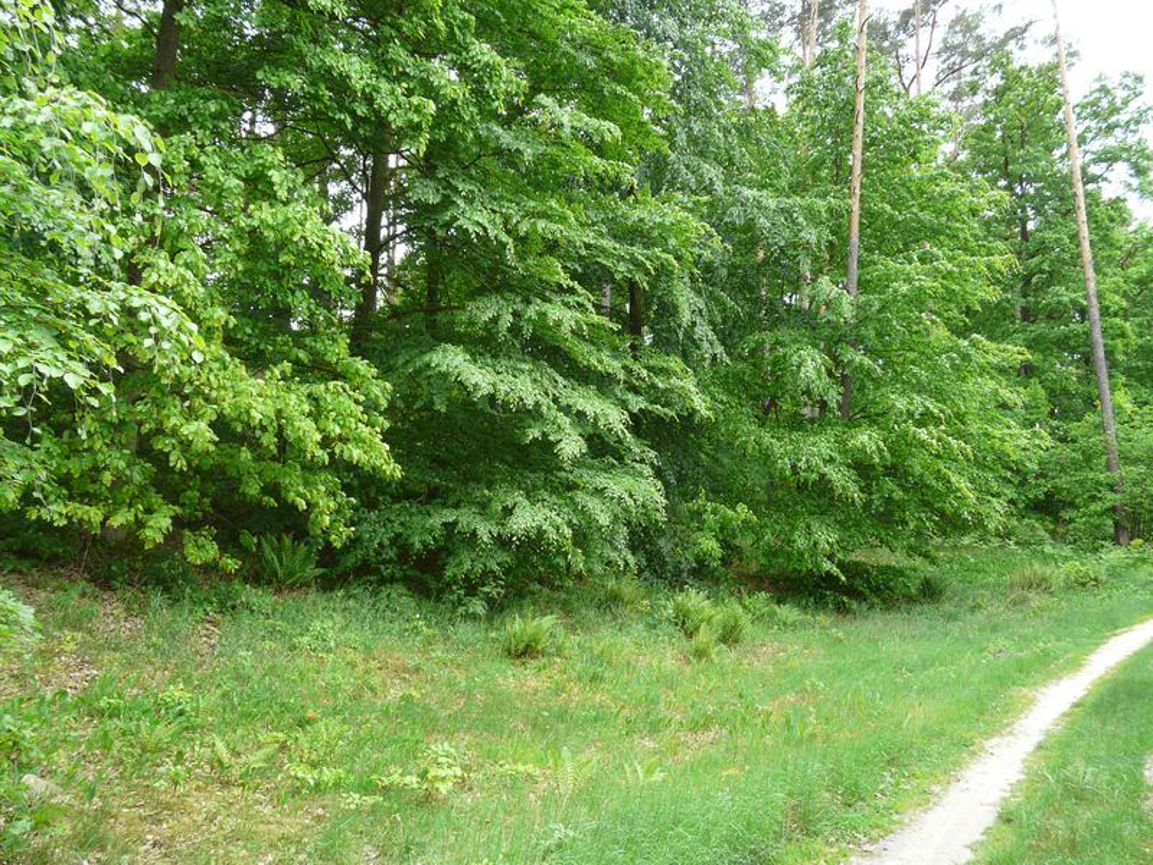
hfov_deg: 63.4
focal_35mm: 28
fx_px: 933
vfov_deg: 49.7
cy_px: 432
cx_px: 576
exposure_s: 1/125
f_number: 2.8
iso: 125
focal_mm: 4.6
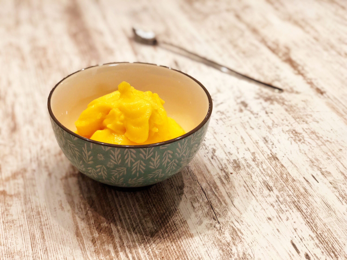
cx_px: 174
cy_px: 130
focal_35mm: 52
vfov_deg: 28.0
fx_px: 521
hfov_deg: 36.8
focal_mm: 6
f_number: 2.4
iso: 125
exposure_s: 1/33
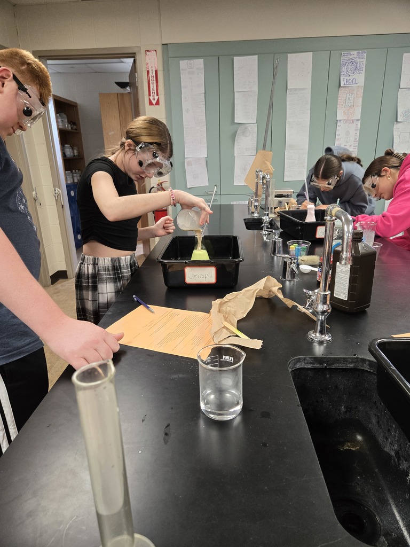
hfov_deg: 58.9
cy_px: 274
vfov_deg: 73.9
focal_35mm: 23
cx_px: 205
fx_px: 363
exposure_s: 1/120
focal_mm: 5.4
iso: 250
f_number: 1.8
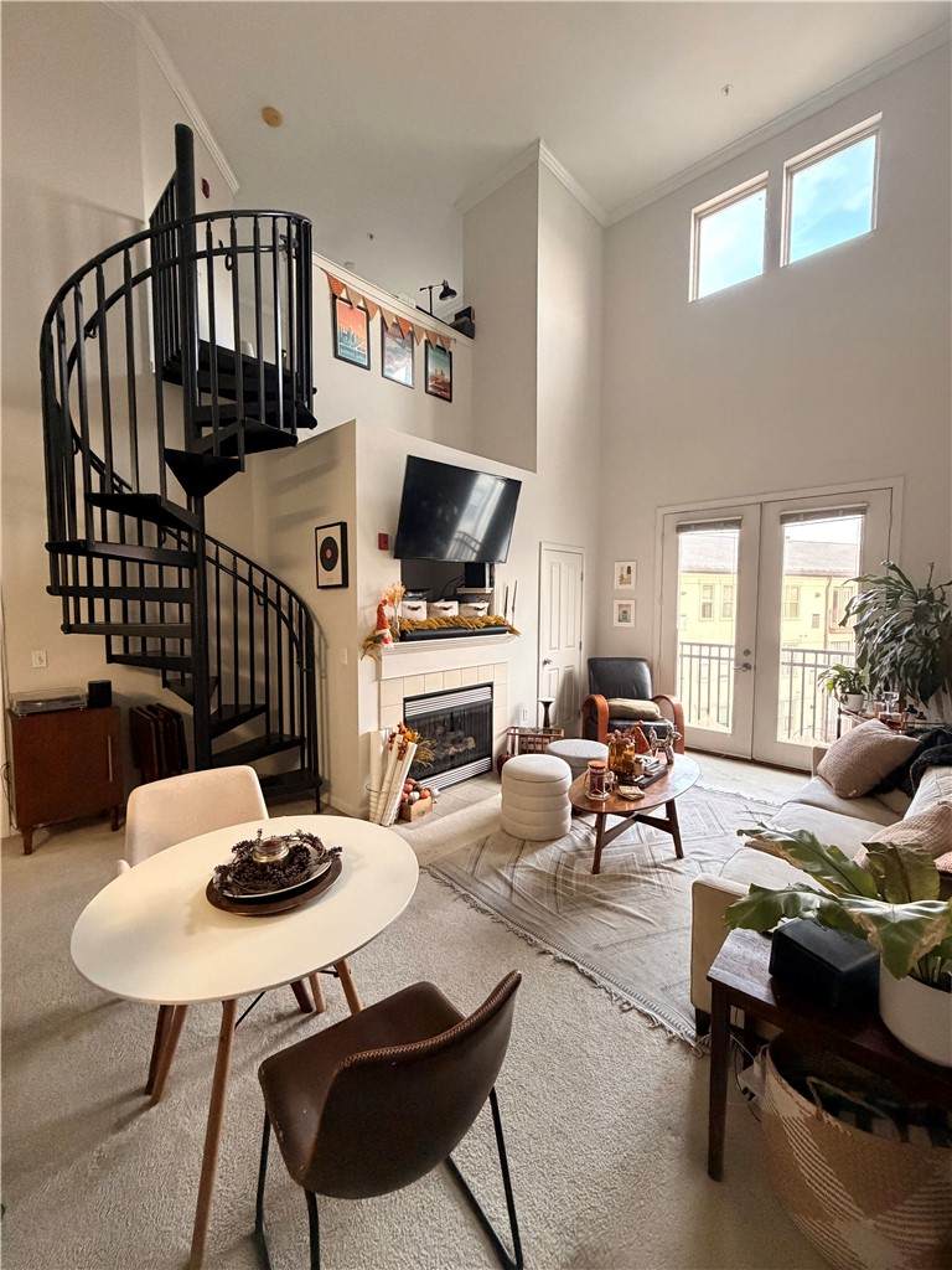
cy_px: 635
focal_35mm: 14
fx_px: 513
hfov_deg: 85.7
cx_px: 476
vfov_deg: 102.1
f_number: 2.2
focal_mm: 2.22
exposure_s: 1/60
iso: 640
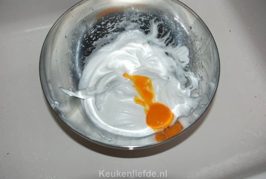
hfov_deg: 49.5
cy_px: 90
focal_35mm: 39
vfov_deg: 34.3
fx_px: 289
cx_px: 133
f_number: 4
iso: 160
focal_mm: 26
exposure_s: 1/60
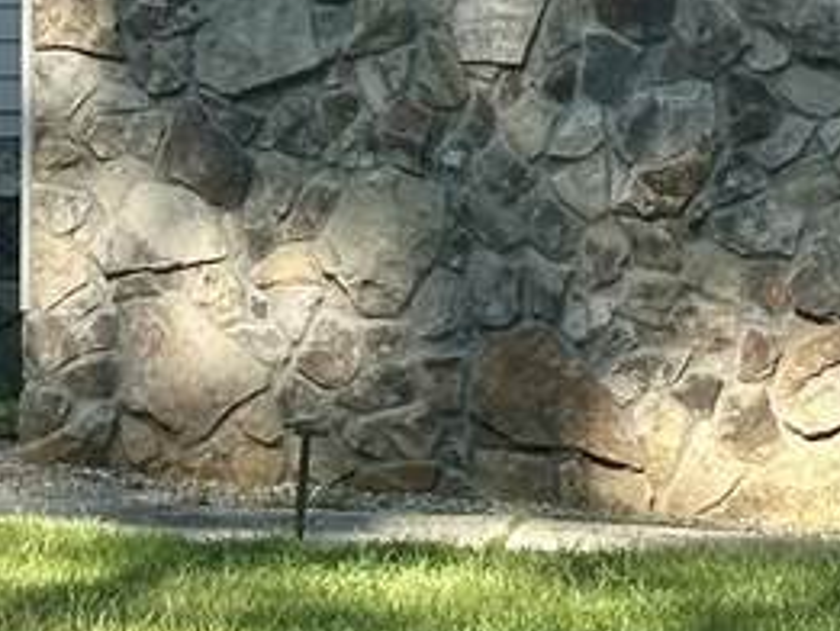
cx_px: 200
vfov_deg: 6.2
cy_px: -518
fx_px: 5705
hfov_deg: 8.4
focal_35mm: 235
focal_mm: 6.86
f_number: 1.78
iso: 64
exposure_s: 1/1357
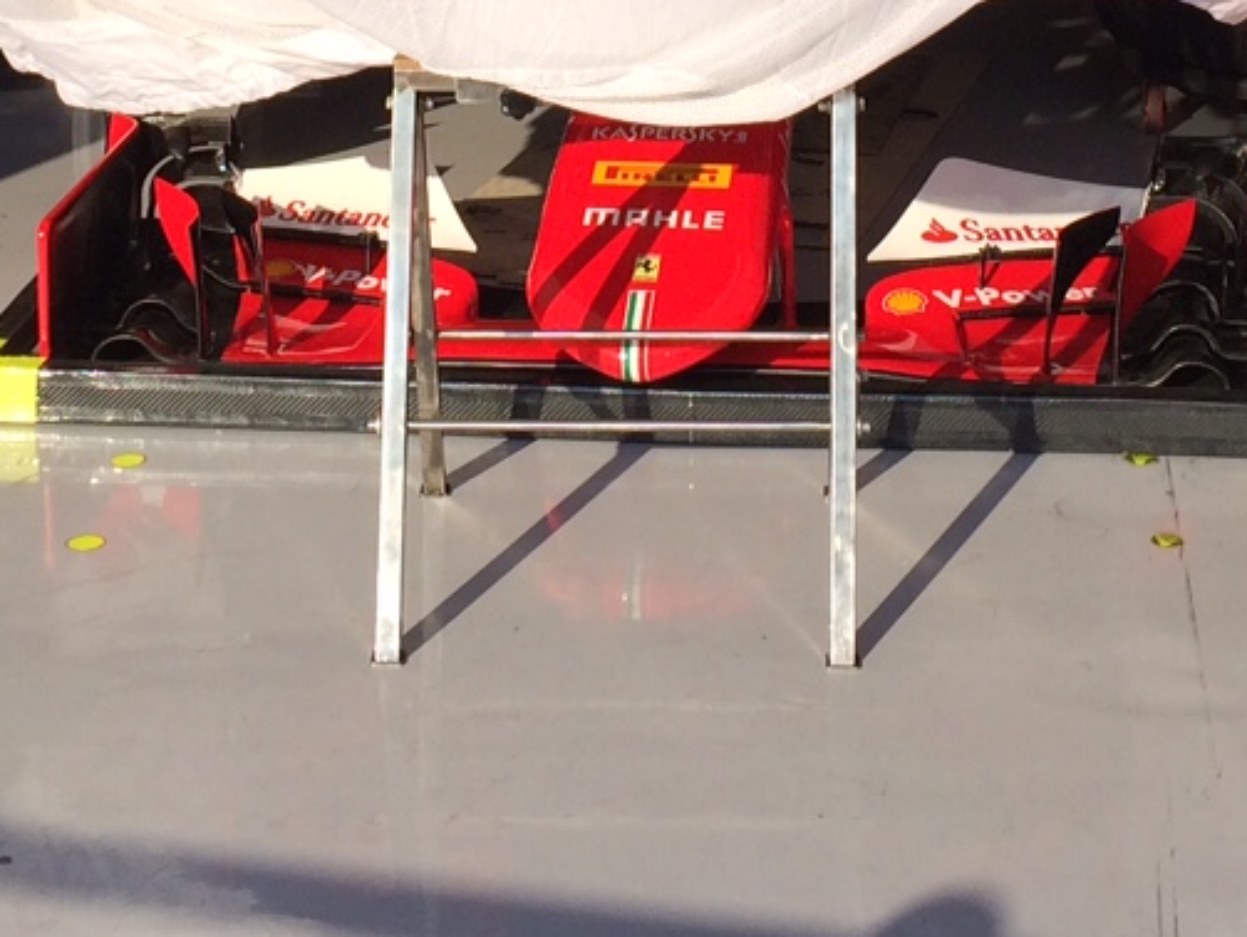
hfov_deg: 20.8
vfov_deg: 14.9
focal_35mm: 94
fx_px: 3389
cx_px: 709
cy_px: -374
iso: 32
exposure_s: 1/1520
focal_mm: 4.15
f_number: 2.2
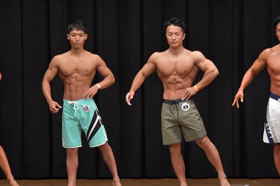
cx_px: 161
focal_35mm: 275
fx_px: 2137
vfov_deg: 5.0
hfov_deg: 7.5
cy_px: 110
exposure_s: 1/400
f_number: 5.6
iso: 6400
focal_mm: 145
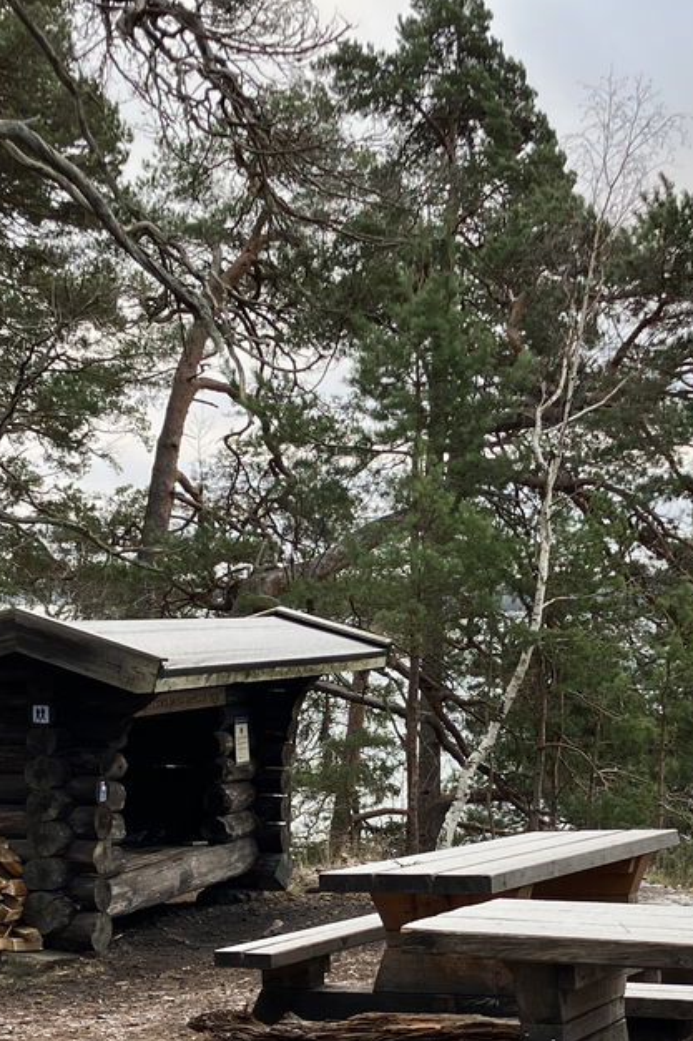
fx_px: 1936
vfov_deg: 29.8
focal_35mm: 67
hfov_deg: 20.3
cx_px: 425
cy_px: 722
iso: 40
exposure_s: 1/121
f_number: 1.8
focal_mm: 3.99
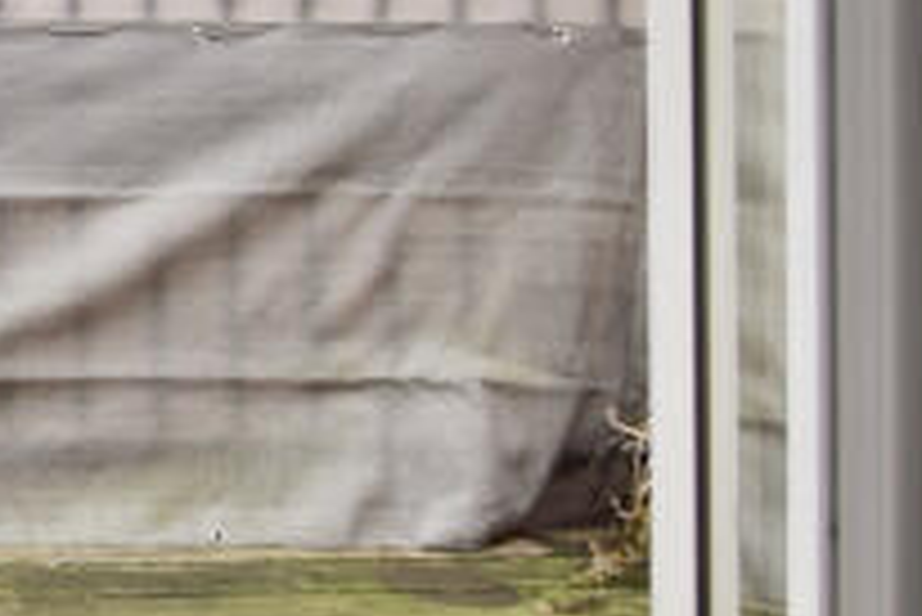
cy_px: -137
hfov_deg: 19.5
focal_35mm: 75
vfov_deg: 17.3
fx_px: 1922
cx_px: -778
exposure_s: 1/40
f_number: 4.5
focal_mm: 10
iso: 100
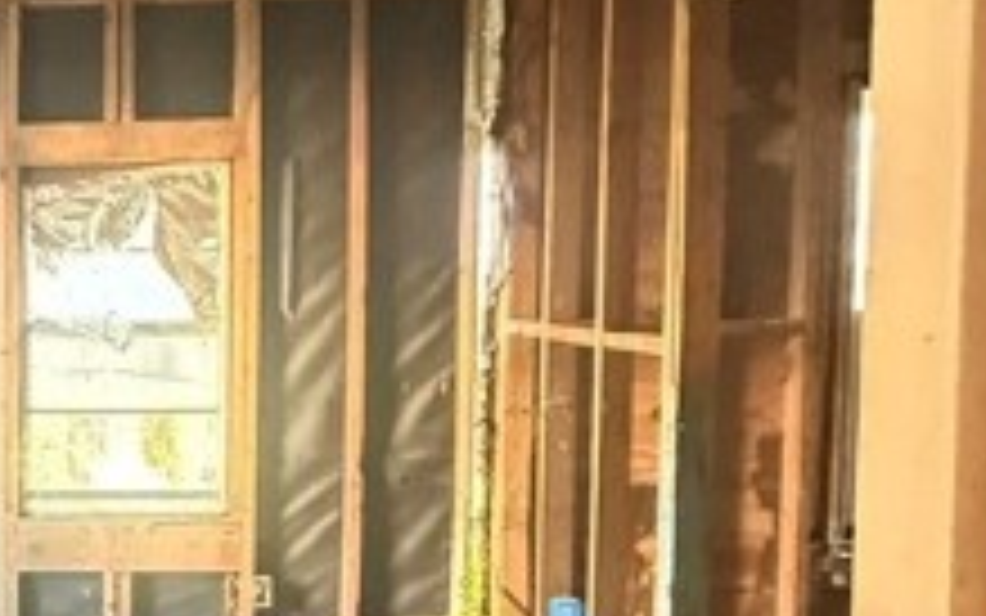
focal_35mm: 52
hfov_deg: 34.7
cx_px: -36
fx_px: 1398
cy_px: 382
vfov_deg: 24.8
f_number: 2.2
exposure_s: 1/50
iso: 1600
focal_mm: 2.22
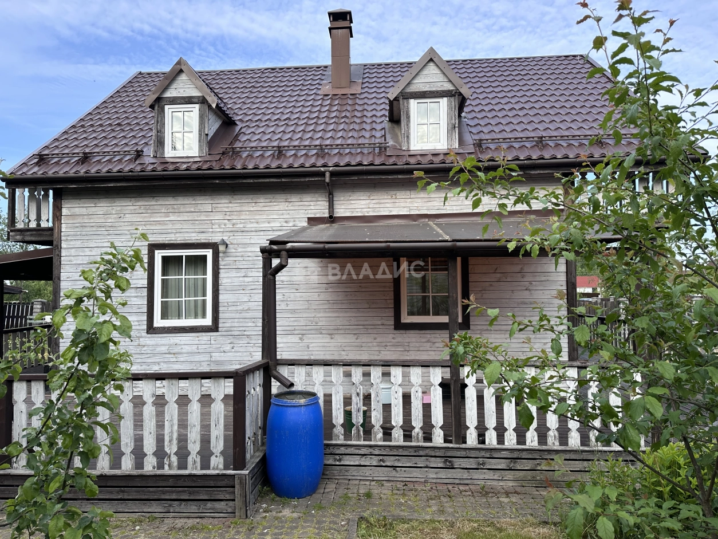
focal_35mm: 24
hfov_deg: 71.6
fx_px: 498
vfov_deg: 56.8
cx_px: 359
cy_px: 270
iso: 80
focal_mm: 6.86
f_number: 1.78
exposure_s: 1/864
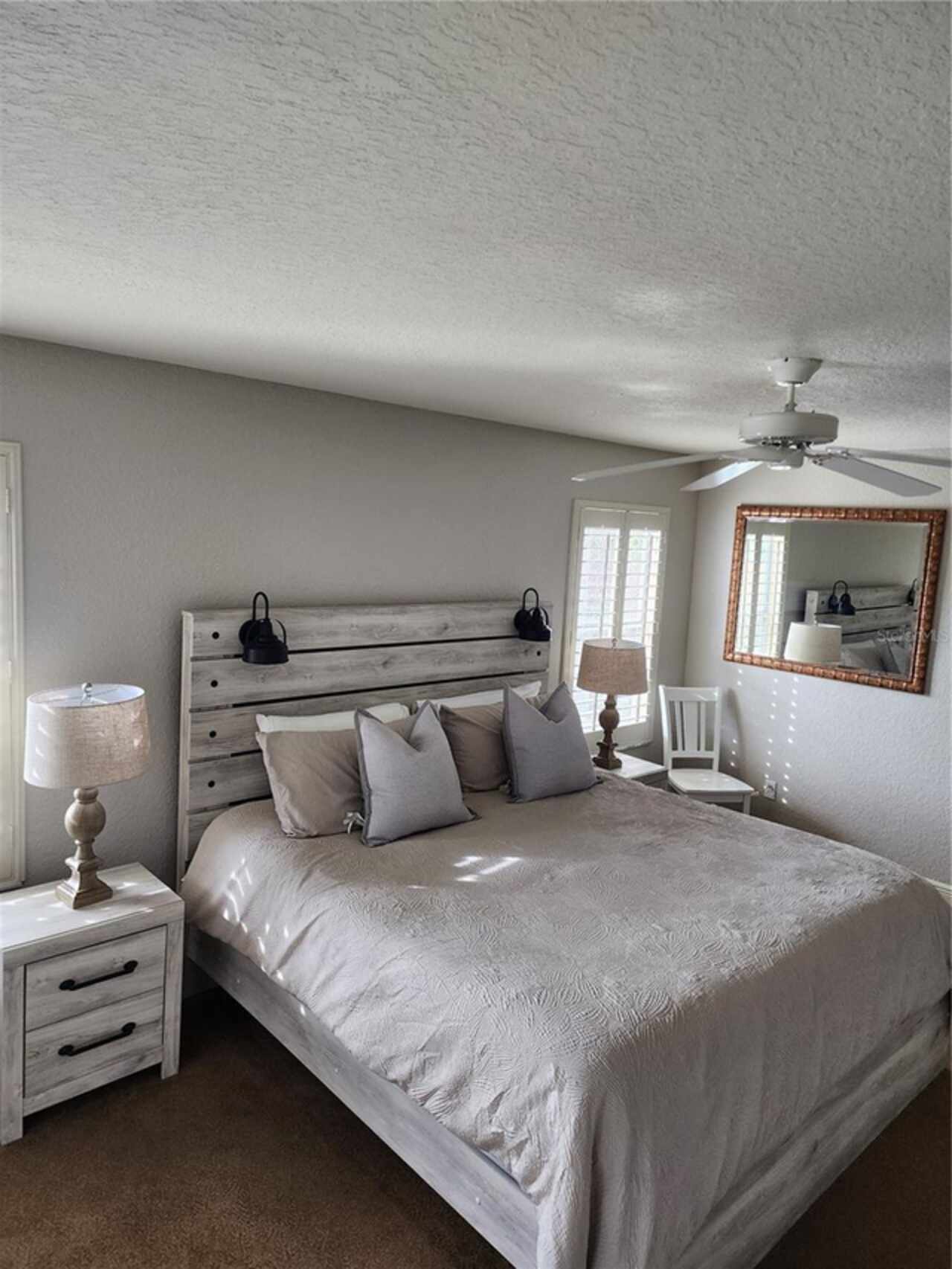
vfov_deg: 73.9
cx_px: 476
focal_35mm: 23
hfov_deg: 58.9
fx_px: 843
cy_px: 634
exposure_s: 1/120
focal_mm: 6.4
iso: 200
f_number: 1.8
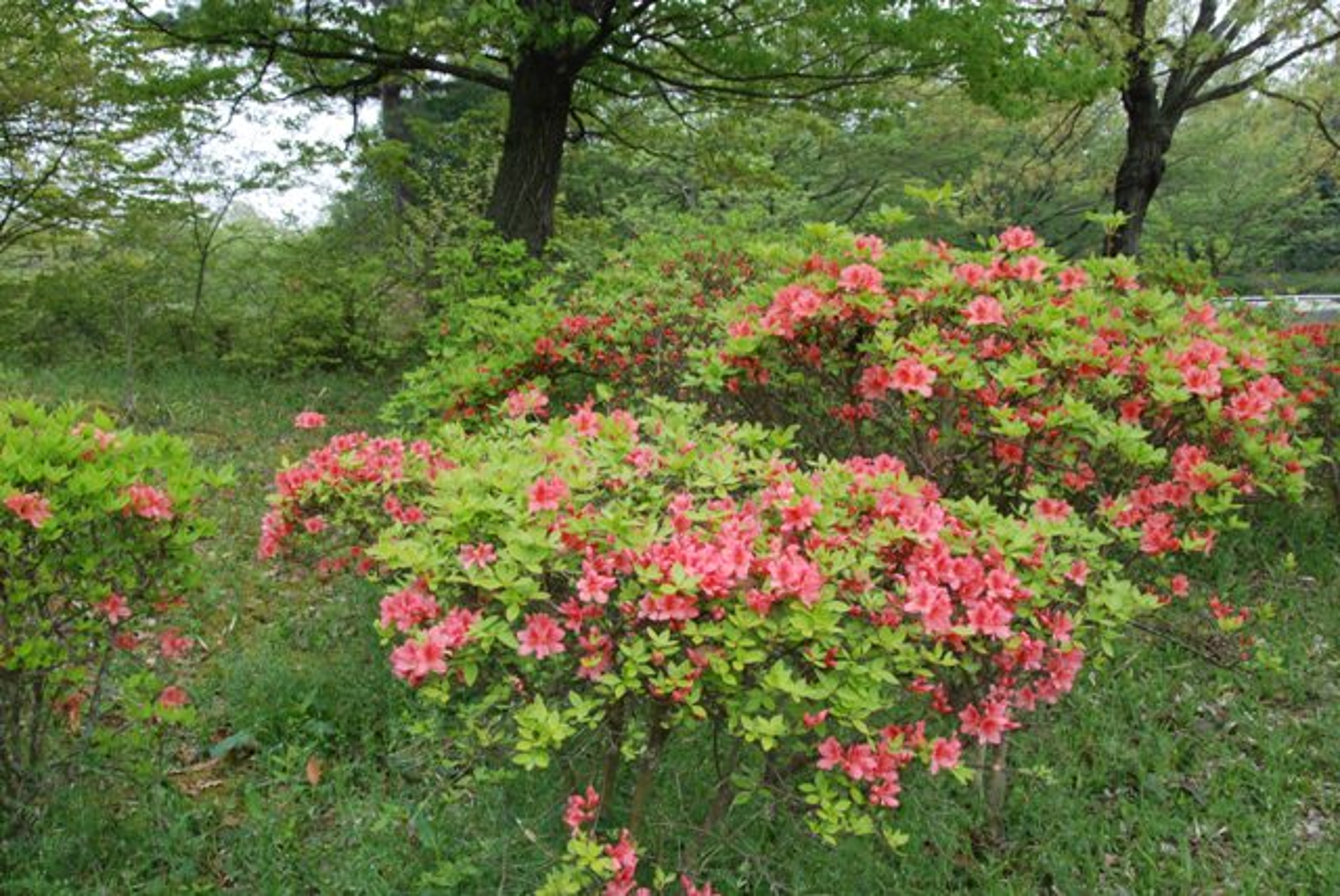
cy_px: 448
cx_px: 670
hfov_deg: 49.5
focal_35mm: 39
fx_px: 1453
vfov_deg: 34.3
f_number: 14
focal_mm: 26
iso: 400
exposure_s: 1/50
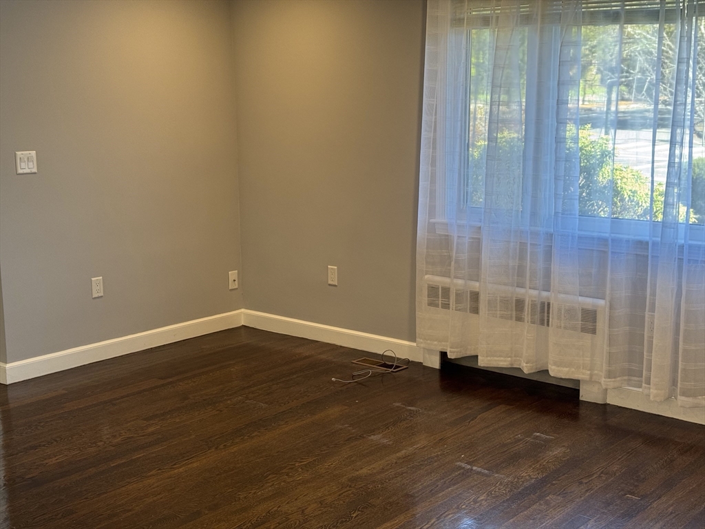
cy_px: 264
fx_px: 978
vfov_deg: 30.3
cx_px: 352
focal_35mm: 48
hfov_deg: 39.7
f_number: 1.78
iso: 64
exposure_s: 1/60
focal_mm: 6.76
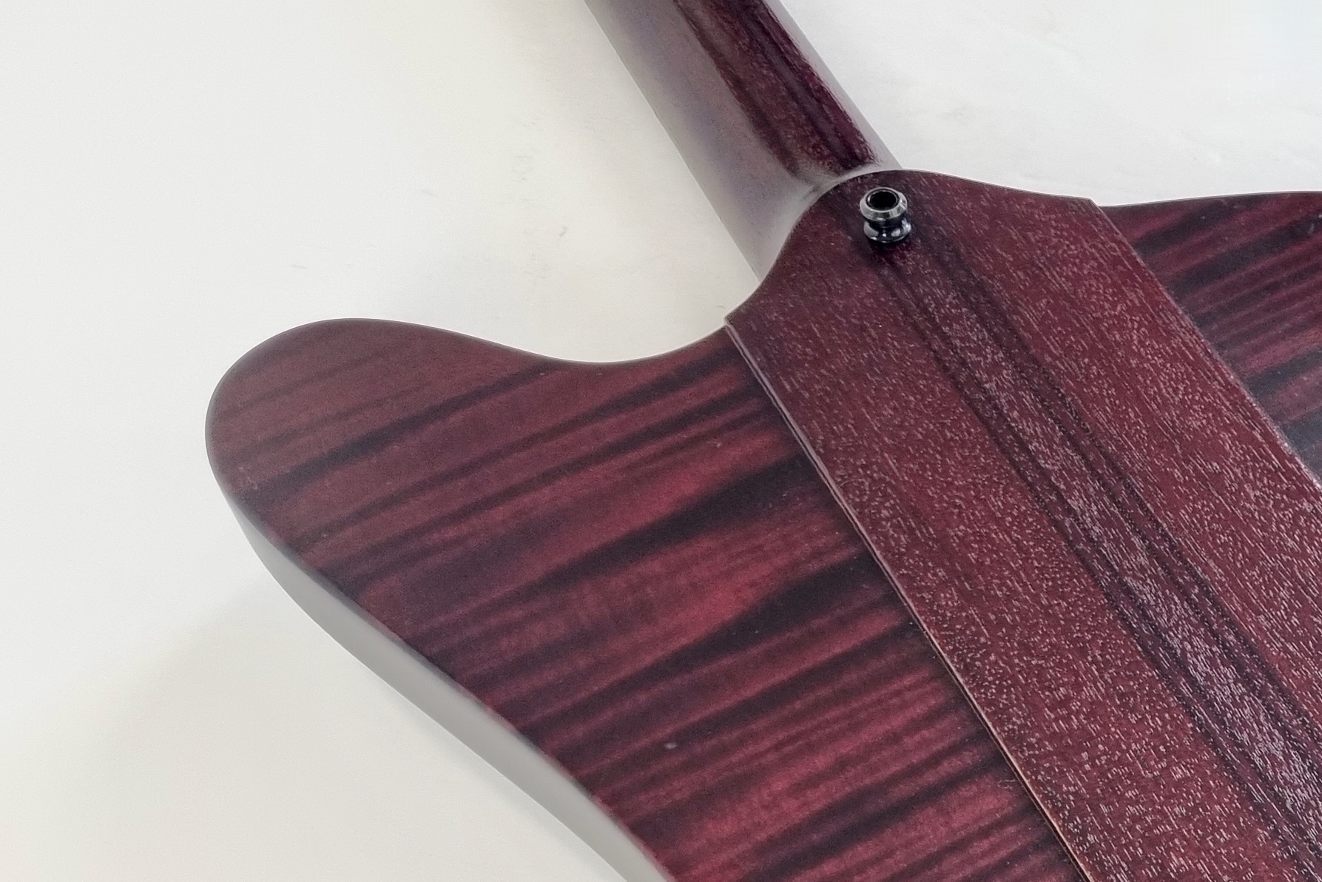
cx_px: 1397
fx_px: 2240
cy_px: 970
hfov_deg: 30.0
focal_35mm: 61
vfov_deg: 21.2
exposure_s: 1/100
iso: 160
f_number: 1.8
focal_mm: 5.4
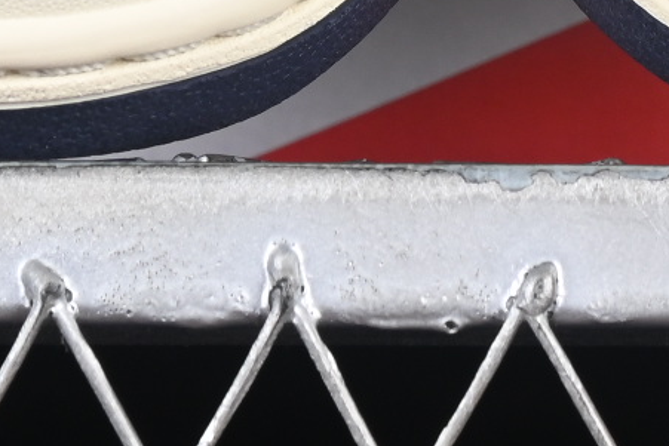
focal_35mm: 463
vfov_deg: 2.9
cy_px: -674
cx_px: 485
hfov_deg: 4.5
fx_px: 8606
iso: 160
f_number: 7.1
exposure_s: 1/60
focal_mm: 50
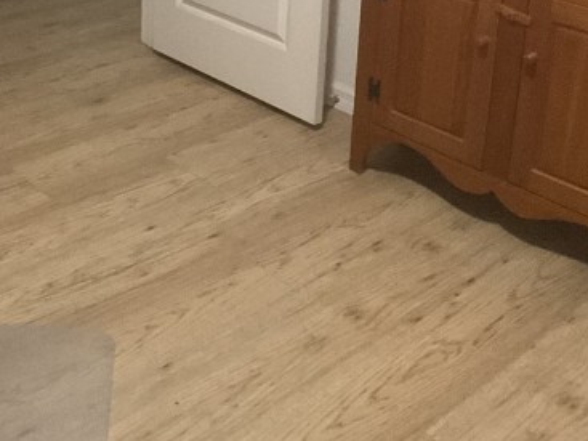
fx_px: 1375
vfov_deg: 17.4
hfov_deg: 23.7
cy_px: -83
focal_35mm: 81
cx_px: 103
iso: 500
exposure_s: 1/30
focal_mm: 3
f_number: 1.8
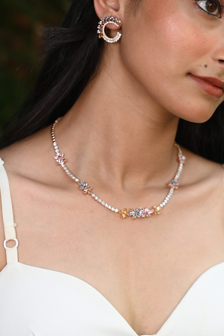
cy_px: 164
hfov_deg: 11.1
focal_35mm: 123
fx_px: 1149
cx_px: 115
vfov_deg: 16.7
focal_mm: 105
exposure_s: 1/160
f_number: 5.6
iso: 400
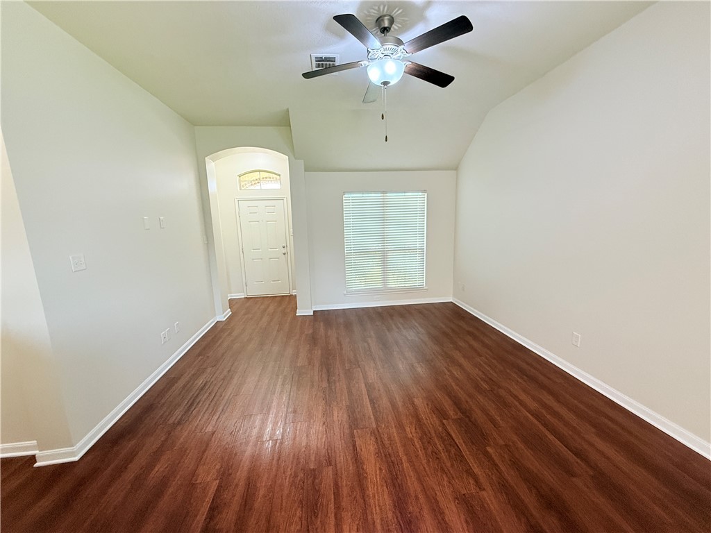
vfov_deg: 85.7
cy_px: 266
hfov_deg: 102.1
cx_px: 356
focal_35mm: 14
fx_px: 288
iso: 250
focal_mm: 2.22
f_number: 2.2
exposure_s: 1/120
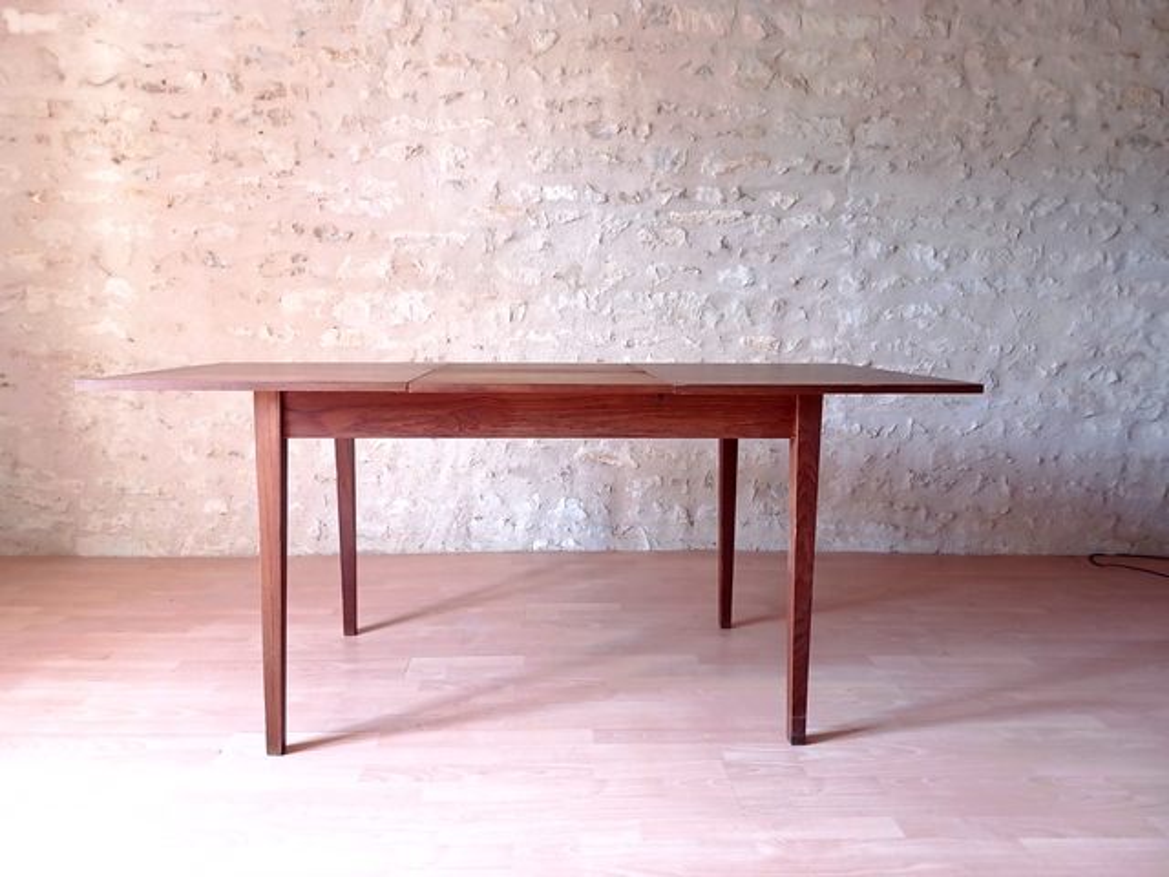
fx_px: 844
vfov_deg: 54.9
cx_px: 584
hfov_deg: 69.4
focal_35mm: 25
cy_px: 438
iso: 200
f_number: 1.8
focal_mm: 4.6
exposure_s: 1/16.7
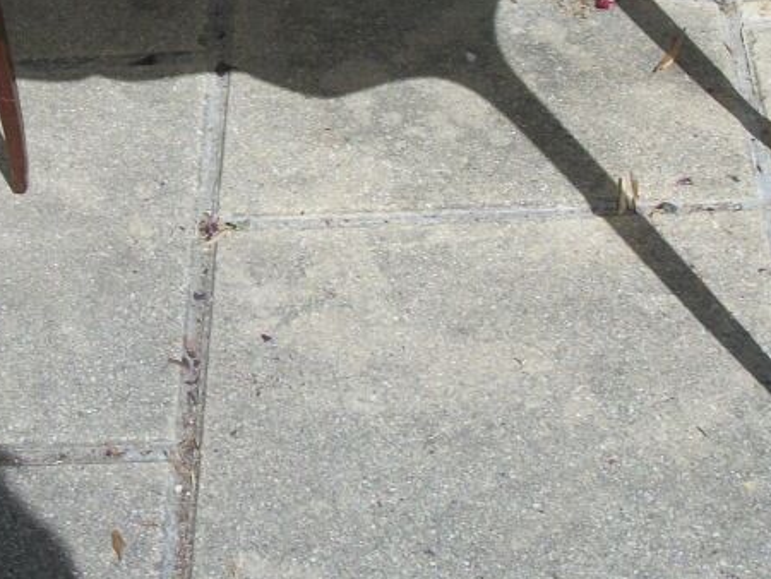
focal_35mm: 91
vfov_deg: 16.1
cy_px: 72
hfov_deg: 21.4
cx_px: 223
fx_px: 2028
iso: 80
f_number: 8.8
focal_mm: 5.7
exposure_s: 1/200
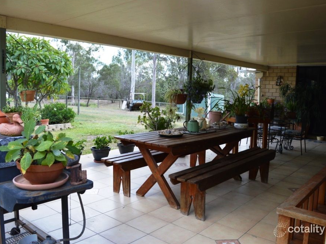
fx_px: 283
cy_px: 120
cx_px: 149
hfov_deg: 59.9
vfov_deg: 46.8
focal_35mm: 30
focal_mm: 18
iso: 160
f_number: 5.6
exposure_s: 1/125
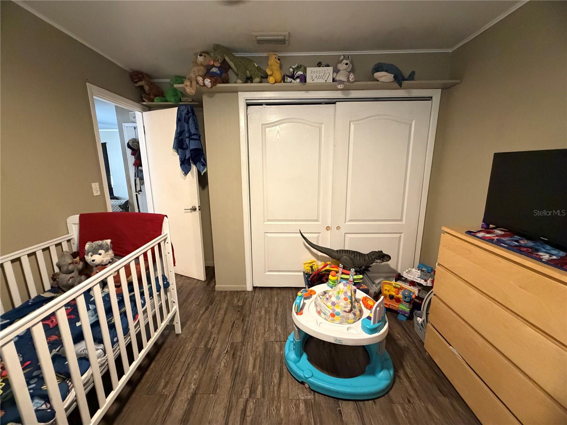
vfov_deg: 85.7
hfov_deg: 102.1
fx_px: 229
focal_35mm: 14
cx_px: 284
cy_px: 212
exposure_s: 1/60
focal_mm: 2.22
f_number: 2.2
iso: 800
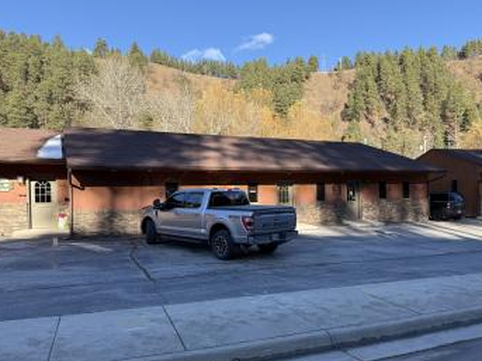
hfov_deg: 63.3
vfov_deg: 49.6
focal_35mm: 28
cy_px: 199
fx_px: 390
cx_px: 263
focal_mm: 6.76
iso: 80
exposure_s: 1/1410
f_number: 1.78
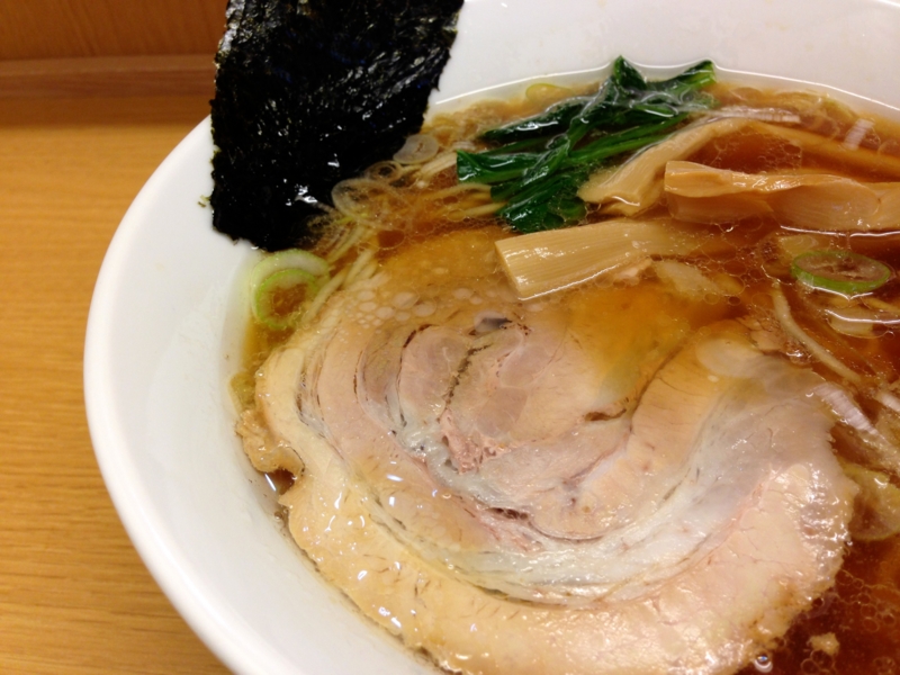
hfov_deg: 55.4
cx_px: 450
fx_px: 858
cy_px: 338
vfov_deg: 42.9
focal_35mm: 33
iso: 50
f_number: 2.4
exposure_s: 1/24
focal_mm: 4.12
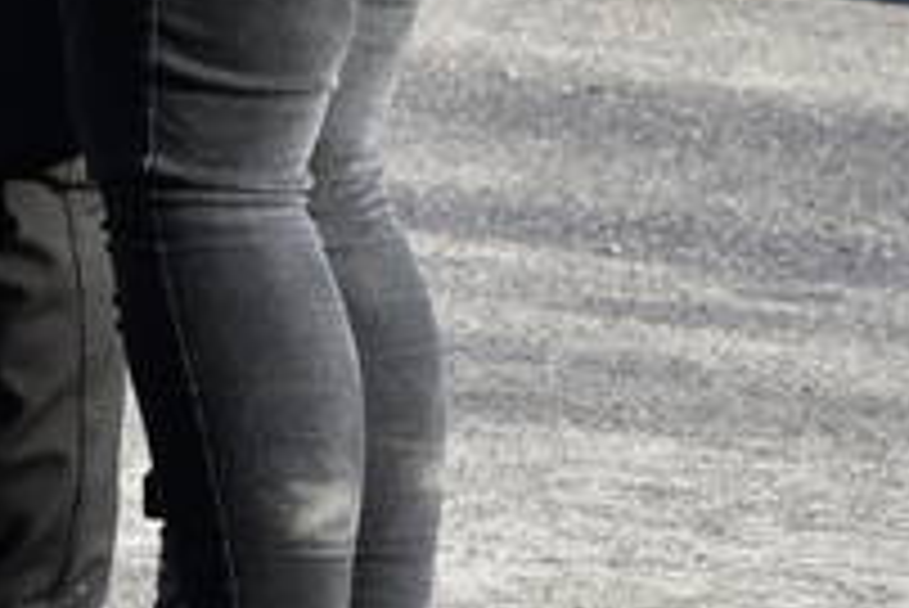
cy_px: -768
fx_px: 20113
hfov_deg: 2.6
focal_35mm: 796
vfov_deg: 1.7
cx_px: 22
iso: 200
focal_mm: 105
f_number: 7.1
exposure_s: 1/250
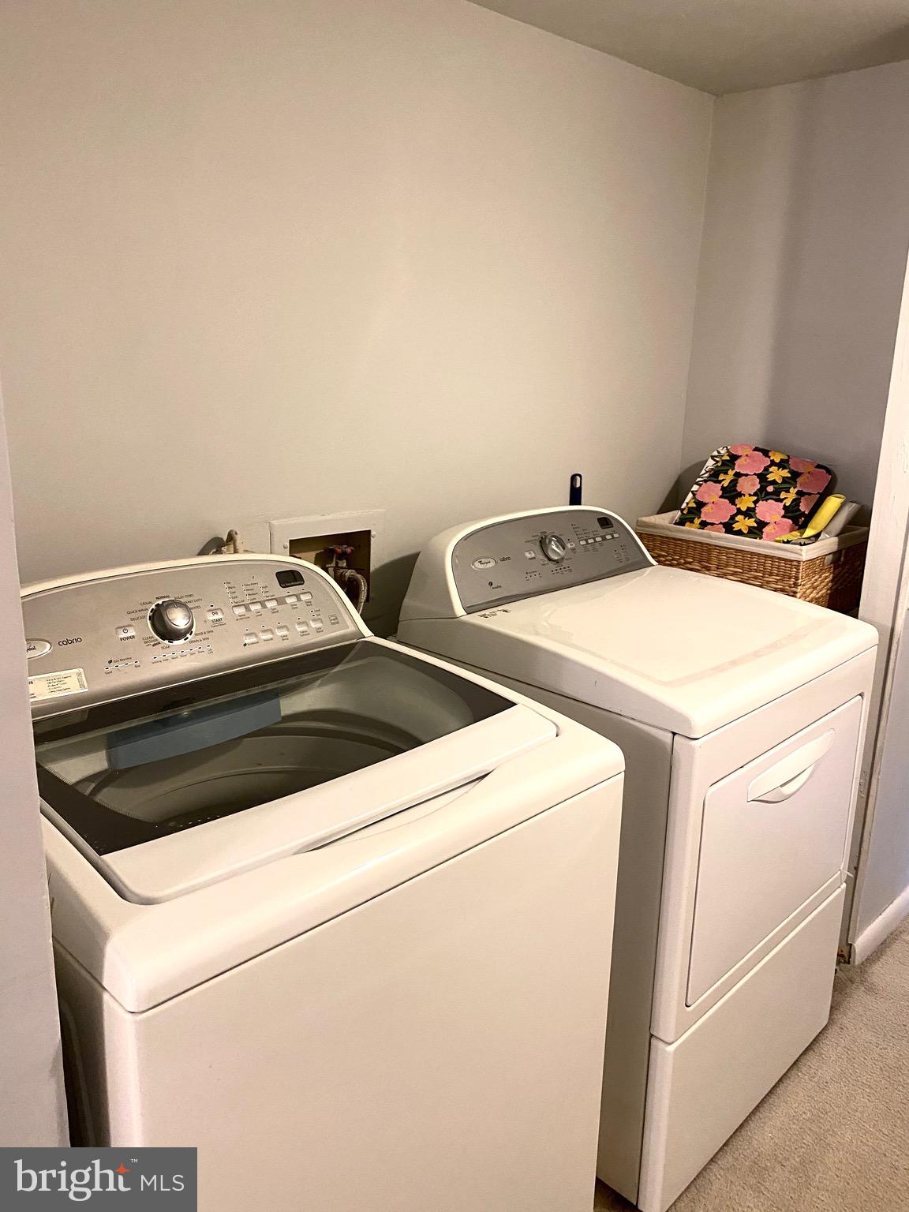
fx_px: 910
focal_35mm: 26
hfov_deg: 53.1
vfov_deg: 67.3
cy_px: 606
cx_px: 454
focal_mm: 4.25
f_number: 1.8
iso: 250
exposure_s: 1/60
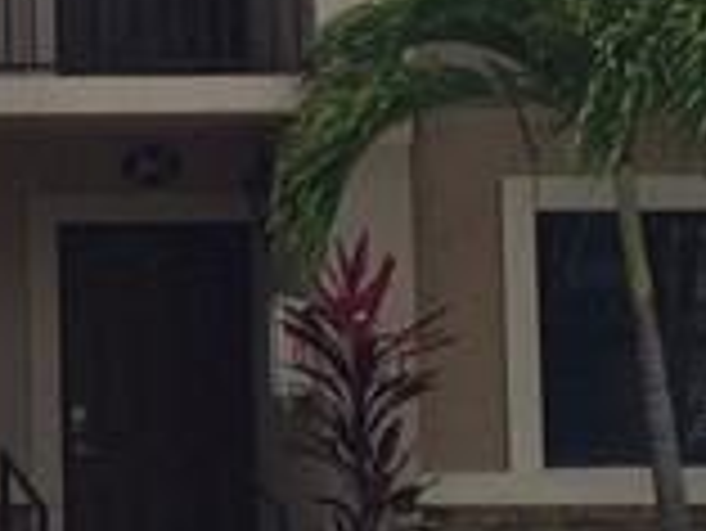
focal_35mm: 189
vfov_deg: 7.9
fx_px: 3858
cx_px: -562
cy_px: 144
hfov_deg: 9.9
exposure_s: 1/2053
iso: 32
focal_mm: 4.15
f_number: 2.2
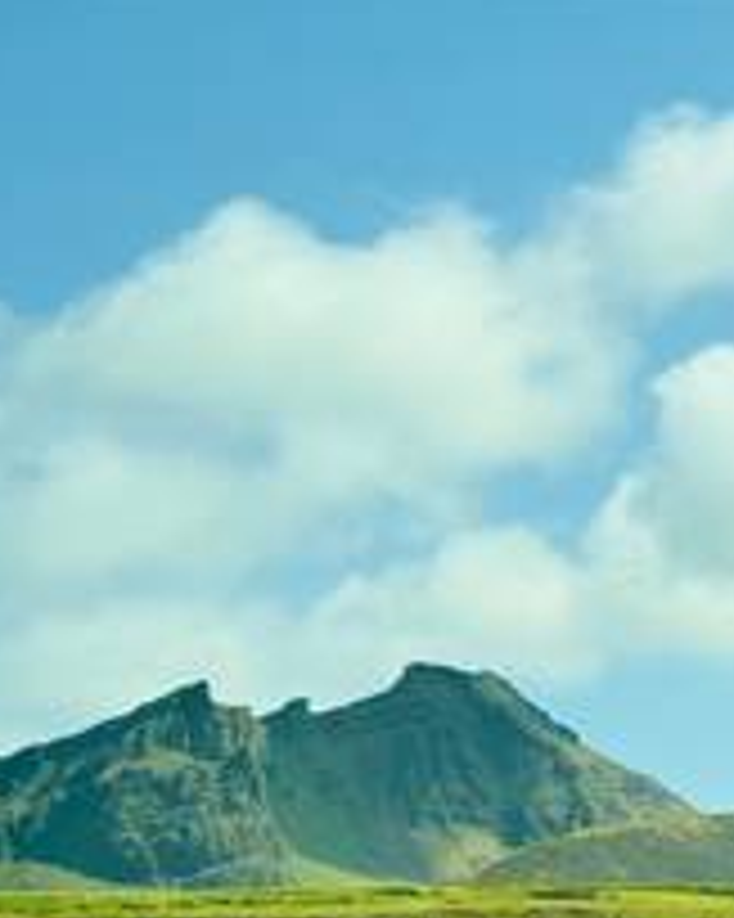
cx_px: 770
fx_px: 3995
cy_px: 698
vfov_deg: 13.1
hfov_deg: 10.4
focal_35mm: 147
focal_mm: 6.76
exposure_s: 1/420
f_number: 1.78
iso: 64
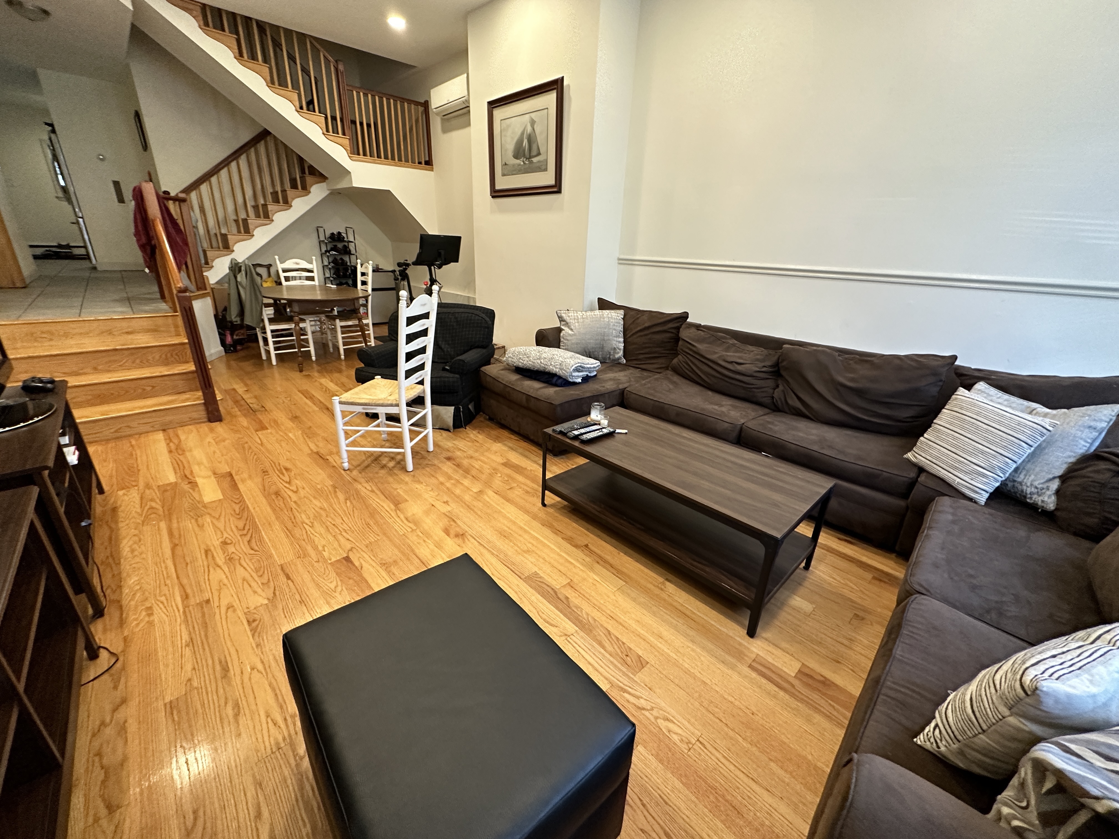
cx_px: 560
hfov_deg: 102.1
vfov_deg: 85.7
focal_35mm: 14
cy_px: 420
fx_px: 453
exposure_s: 1/60
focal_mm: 2.22
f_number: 2.2
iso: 250
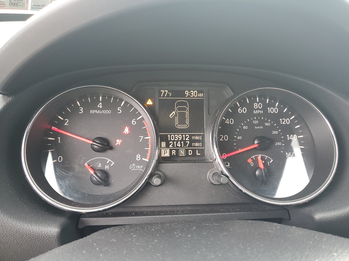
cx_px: 174
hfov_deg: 67.3
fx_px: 262
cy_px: 130
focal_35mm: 26
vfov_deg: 53.1
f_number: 1.5
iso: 105
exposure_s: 1/60.2
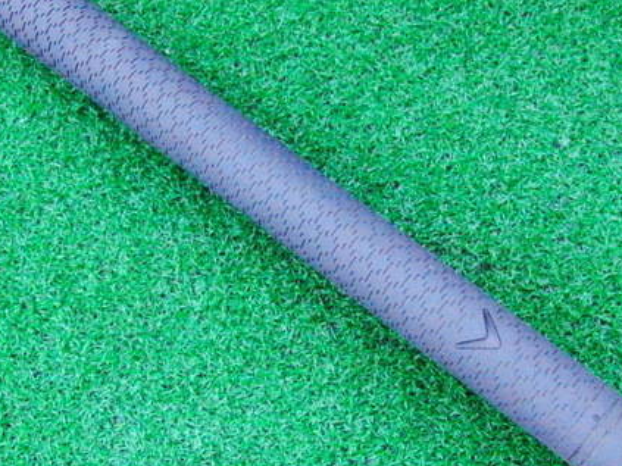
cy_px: 200
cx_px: 265
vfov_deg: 26.1
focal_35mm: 56
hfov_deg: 34.3
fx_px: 1006
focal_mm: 6.42
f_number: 3.6
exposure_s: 1/160
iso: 3200
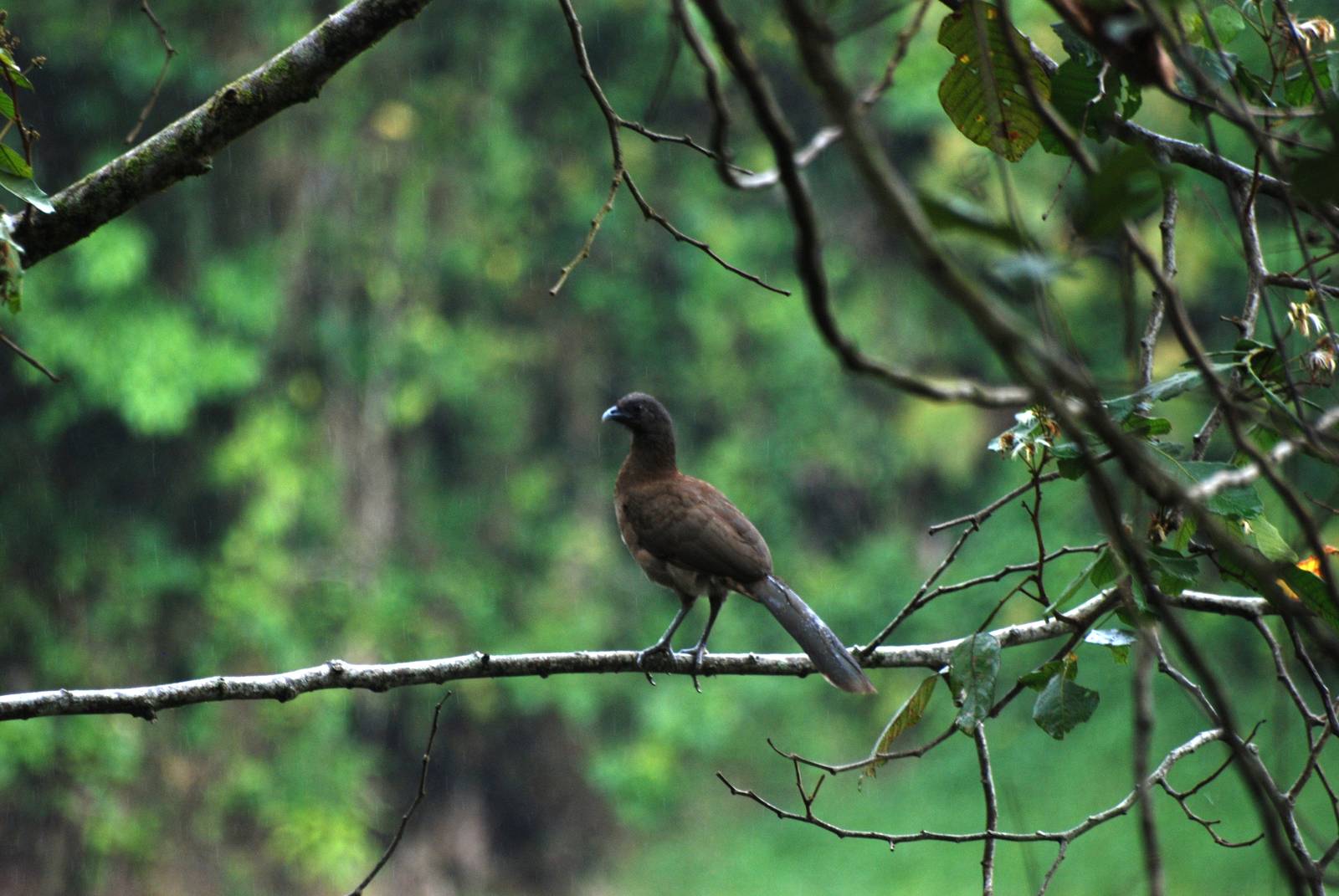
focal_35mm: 450
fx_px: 16757
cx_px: 670
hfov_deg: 4.6
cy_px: 448
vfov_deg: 3.1
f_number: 5.6
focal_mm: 300
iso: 400
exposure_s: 1/160
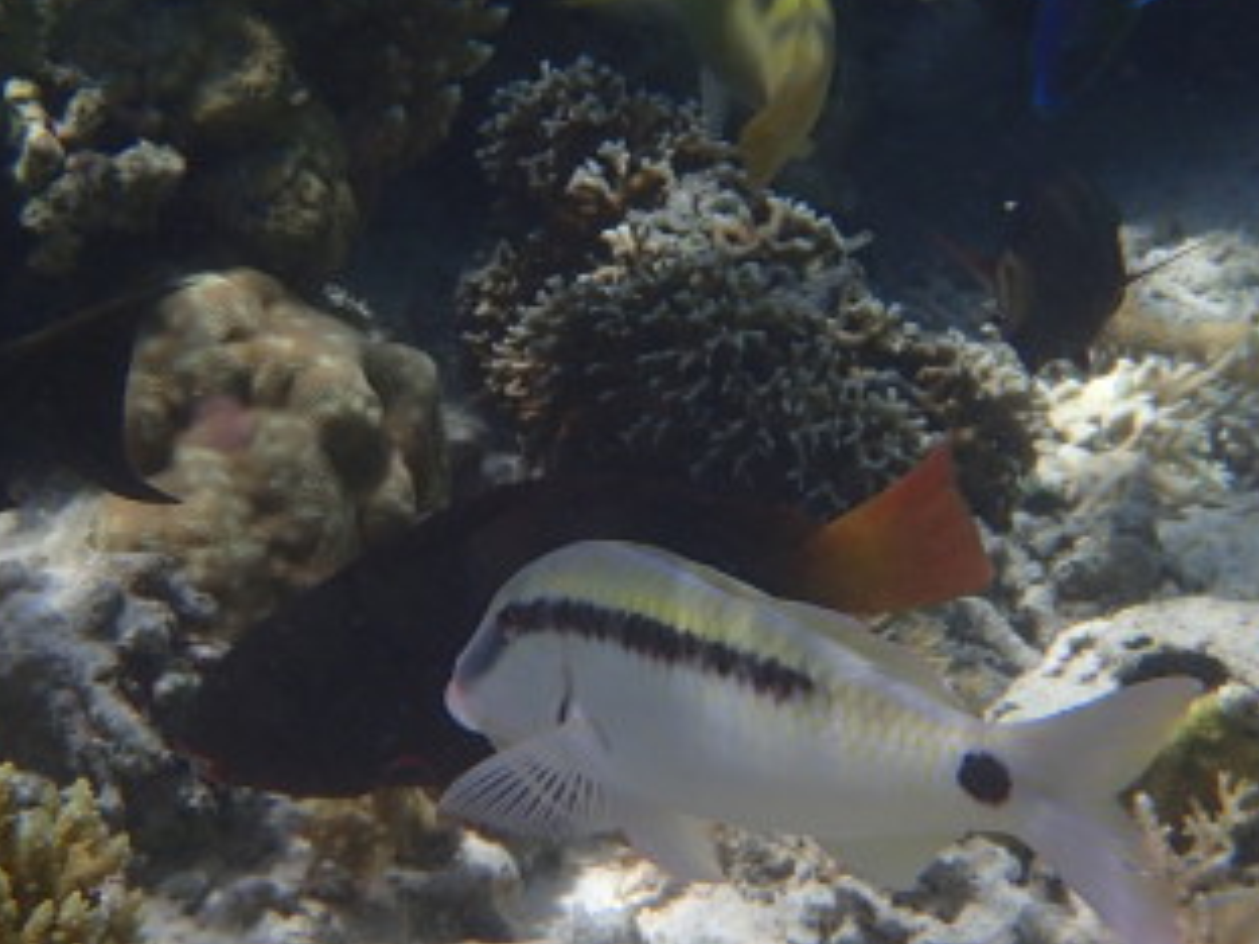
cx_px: 512
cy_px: 561
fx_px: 7201
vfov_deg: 7.5
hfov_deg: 10.0
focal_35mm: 198
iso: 100
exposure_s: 1/500
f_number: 5
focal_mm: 18.46
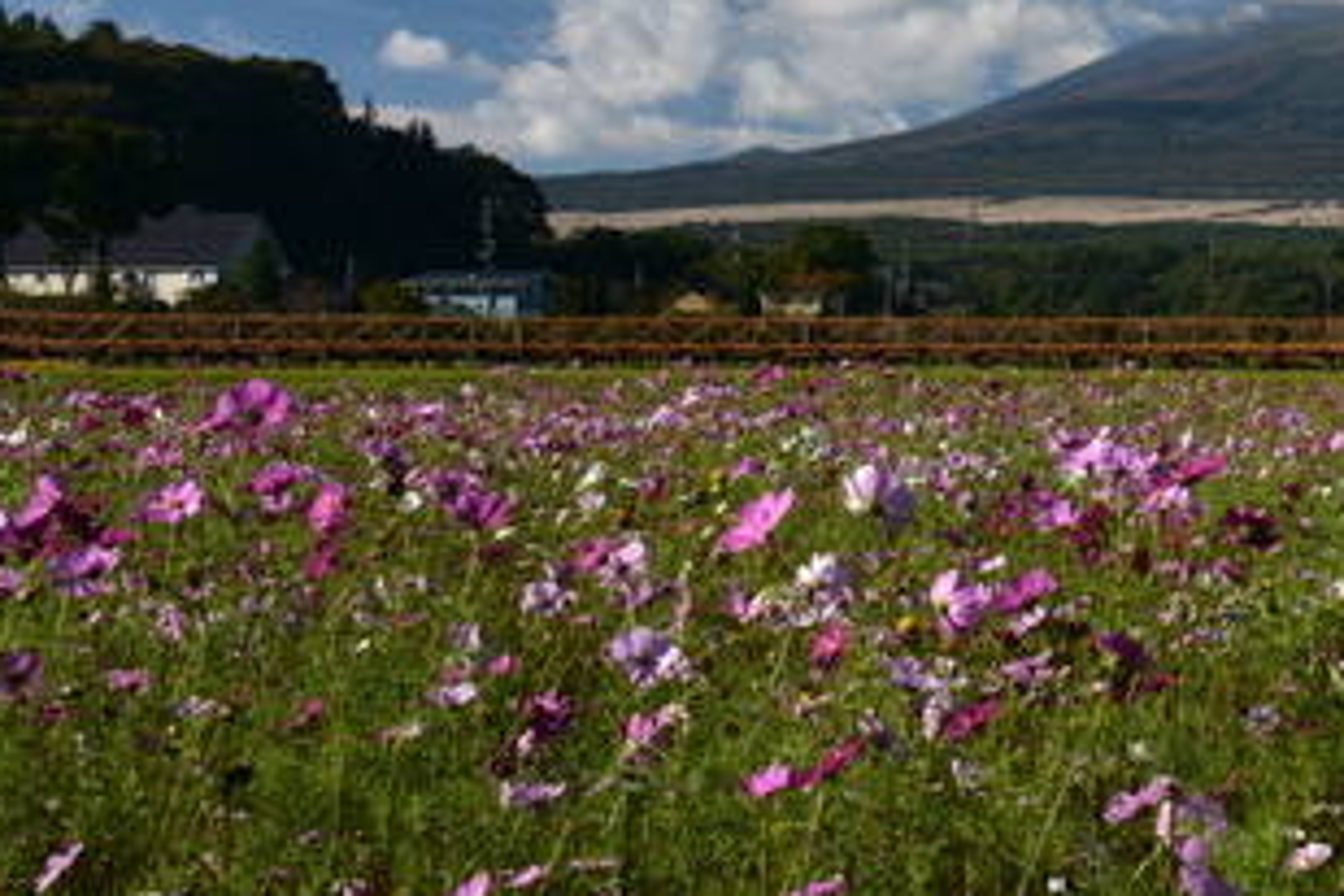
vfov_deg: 15.4
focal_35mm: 87
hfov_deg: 21.3
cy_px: -37
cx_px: 1714
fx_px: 3248
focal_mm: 28
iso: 64
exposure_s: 1/8
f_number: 22
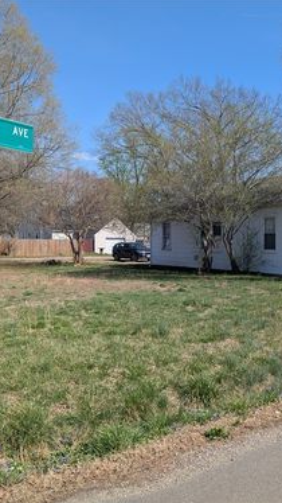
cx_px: 196
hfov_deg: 33.3
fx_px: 466
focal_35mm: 35
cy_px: 252
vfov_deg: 56.6
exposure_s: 1/2262
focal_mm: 6.81
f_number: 1.85
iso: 42
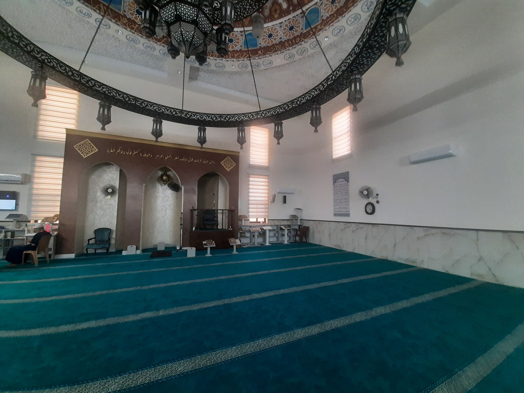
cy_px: 196
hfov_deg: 106.2
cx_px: 262
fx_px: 197
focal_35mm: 13
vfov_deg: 89.9
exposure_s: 1/33
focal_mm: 1.42
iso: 200
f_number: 2.2
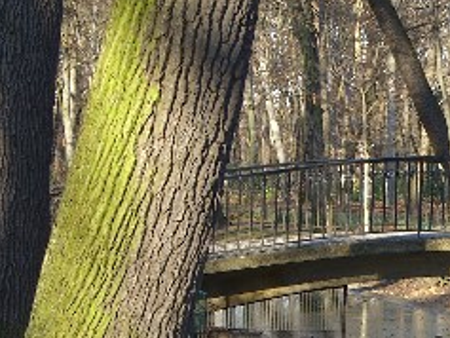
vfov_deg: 8.4
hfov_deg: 11.1
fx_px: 2289
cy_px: 332
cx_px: 477
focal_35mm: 176
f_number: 4
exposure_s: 1/80
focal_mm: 14.2
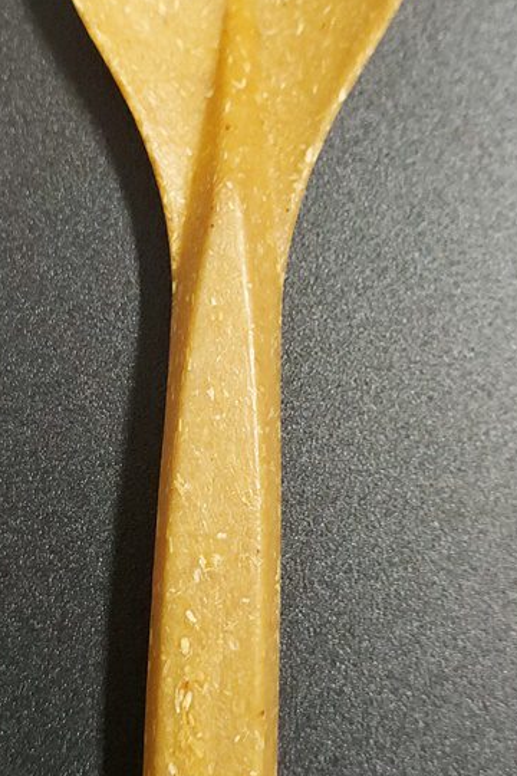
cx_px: 227
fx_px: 1594
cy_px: 374
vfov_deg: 27.3
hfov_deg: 18.4
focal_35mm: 74
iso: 250
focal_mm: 5.23
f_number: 1.8
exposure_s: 1/25
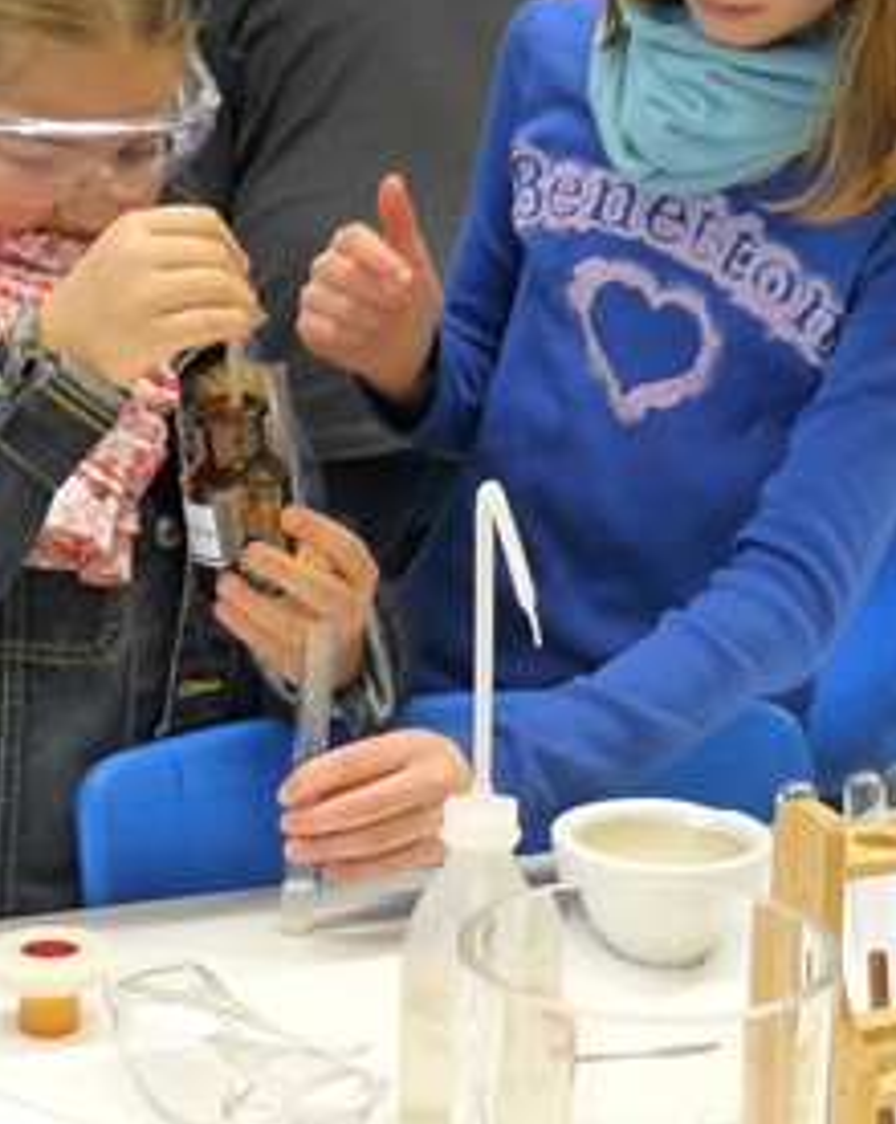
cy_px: 546
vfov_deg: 22.5
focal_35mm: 85
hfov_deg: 18.0
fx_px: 2824
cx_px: 493
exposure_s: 1/30
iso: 250
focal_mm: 4.8
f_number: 2.8
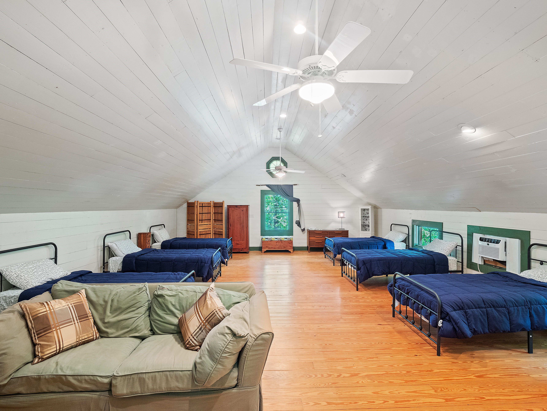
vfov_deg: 78.1
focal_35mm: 16
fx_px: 253
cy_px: 206
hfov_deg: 94.5
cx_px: 274
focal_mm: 8
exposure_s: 1/2.5
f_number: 5.6
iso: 400
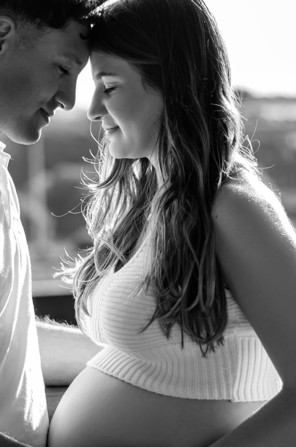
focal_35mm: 131
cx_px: 89
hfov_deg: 10.4
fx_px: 1623
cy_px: 310
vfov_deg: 15.6
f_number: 1.8
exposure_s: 1/1000
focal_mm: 50
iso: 100
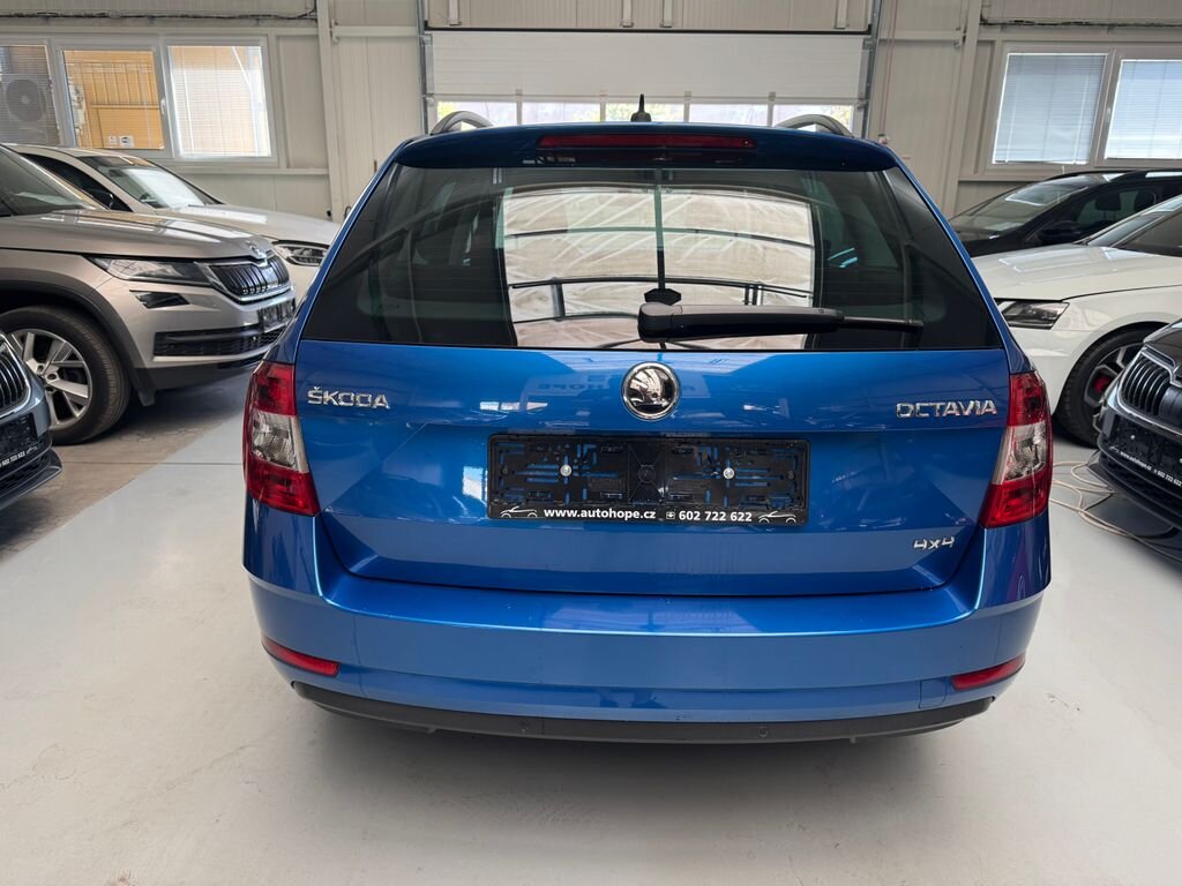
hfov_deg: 71.6
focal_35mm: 24
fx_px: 820
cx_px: 591
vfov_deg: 56.8
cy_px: 443
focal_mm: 6.76
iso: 125
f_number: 1.78
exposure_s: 1/121
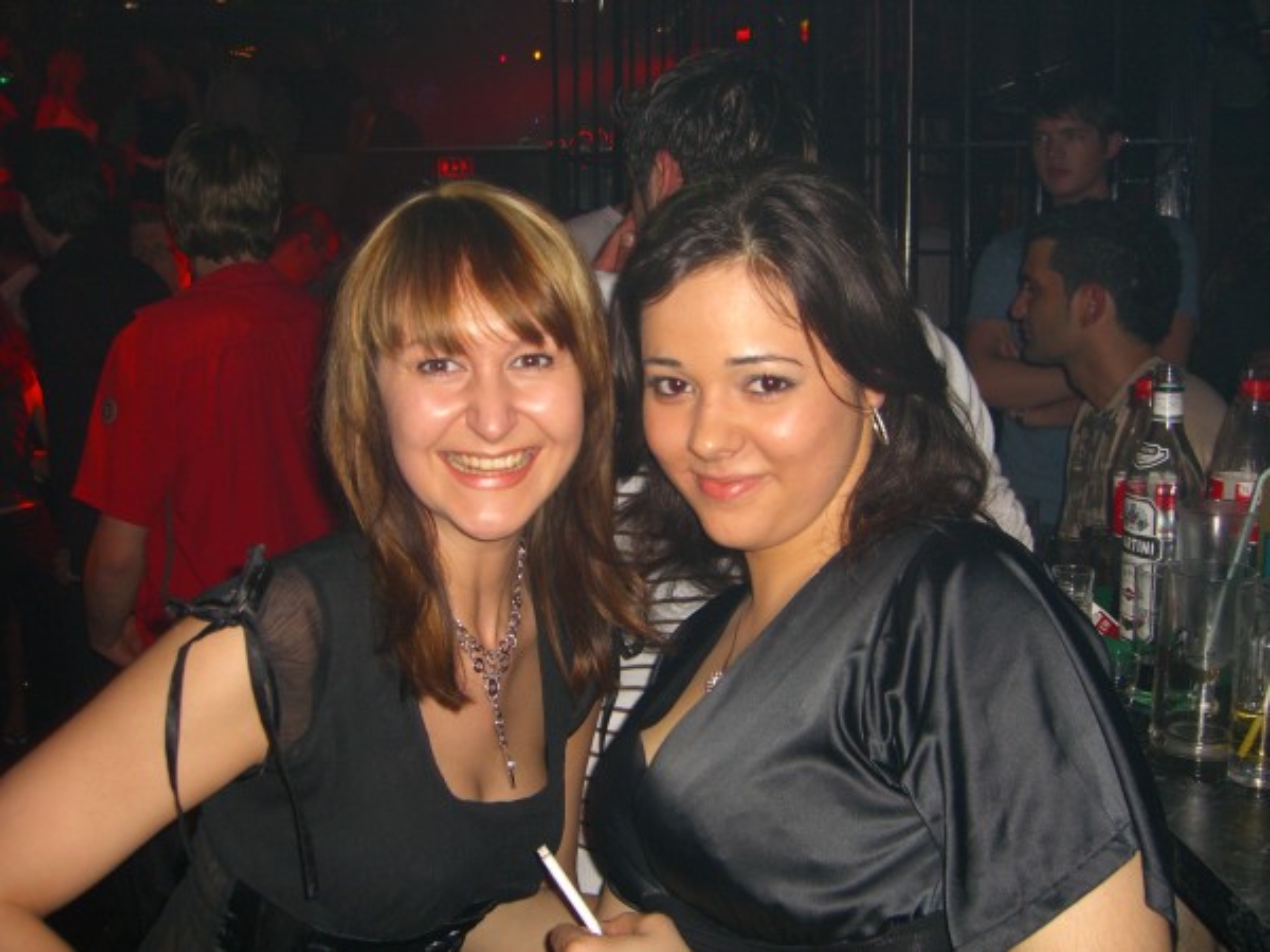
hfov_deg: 49.0
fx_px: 1394
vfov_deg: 37.7
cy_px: 476
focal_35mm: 38
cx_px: 635
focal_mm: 7.9
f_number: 2.8
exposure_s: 1/60
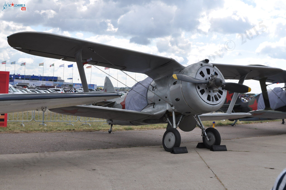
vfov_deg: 20.1
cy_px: 95
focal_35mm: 68
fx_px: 536
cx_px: 143
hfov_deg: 29.9
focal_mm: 45
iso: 200
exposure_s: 1/320
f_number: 8
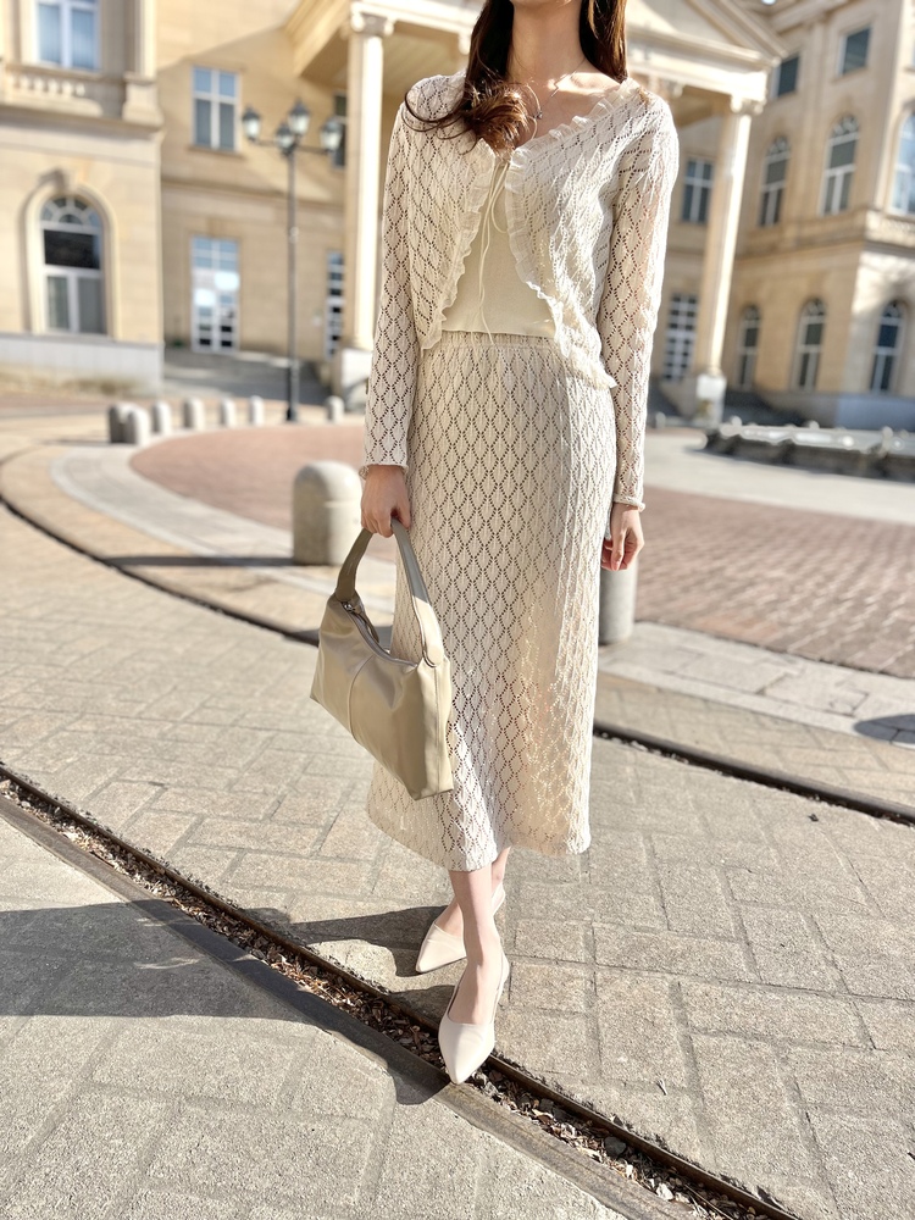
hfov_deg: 53.1
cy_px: 610
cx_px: 458
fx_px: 916
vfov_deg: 67.3
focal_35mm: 26
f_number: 1.6
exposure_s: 1/2410
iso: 50
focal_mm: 5.1
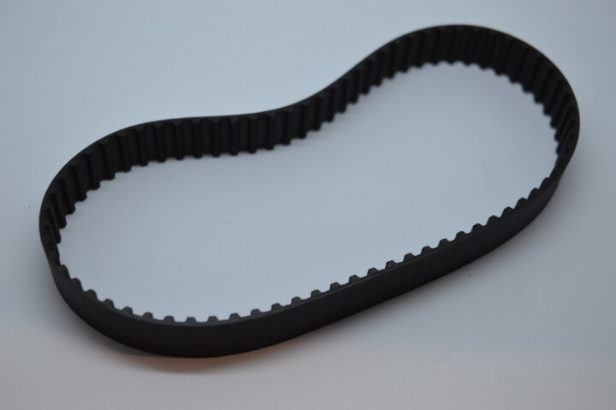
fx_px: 975
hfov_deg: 35.1
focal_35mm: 57
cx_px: 308
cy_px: 205
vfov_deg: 23.7
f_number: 5.6
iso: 320
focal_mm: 38
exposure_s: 1/125
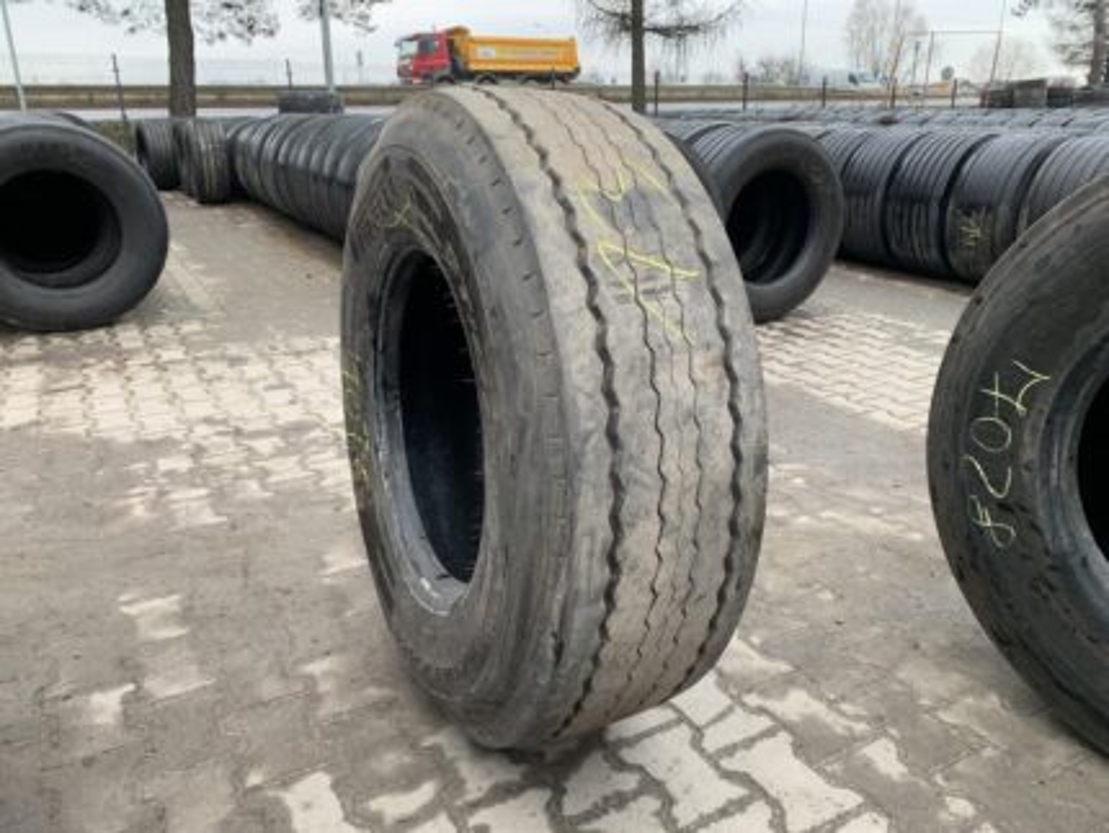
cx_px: 554
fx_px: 833
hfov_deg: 67.3
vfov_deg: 53.1
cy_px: 416
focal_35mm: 26
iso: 40
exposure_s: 1/121
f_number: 1.8
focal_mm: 4.25
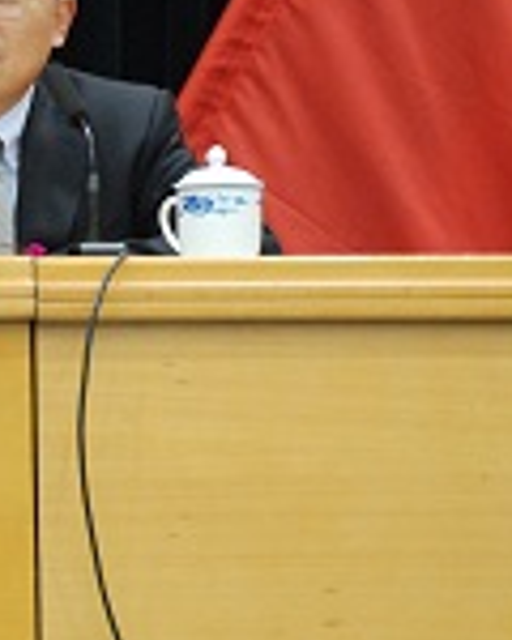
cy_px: 154
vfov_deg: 7.0
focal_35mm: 274
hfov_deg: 5.6
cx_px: -171
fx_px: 5194
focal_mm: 75
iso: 1600
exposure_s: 1/10
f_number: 5.6
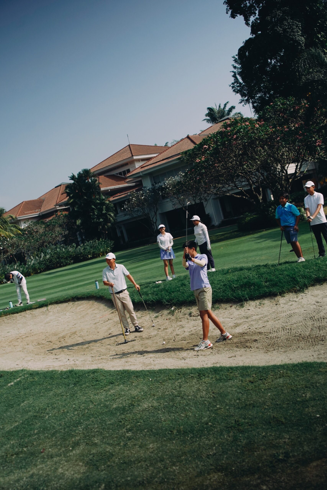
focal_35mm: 39
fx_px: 531
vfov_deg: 49.6
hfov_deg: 34.2
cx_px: 164
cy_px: 245
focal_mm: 39
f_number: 4
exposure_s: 1/125
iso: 400
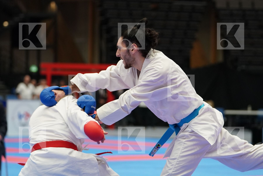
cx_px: 132
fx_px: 1059
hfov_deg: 14.2
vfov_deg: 9.5
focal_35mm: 145
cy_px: 88
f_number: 2.8
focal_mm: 97
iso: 2500
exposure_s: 1/1000
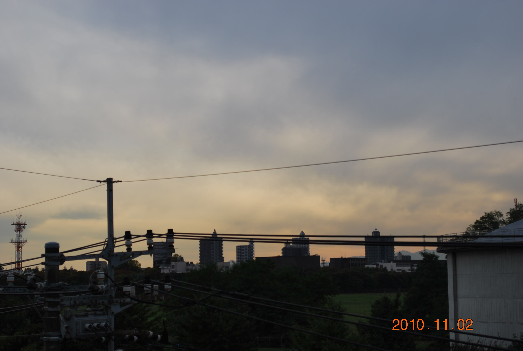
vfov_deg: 19.0
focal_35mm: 72
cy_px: 176
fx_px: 1048
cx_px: 262
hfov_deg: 28.0
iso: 100
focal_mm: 48
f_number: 9
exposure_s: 1/250
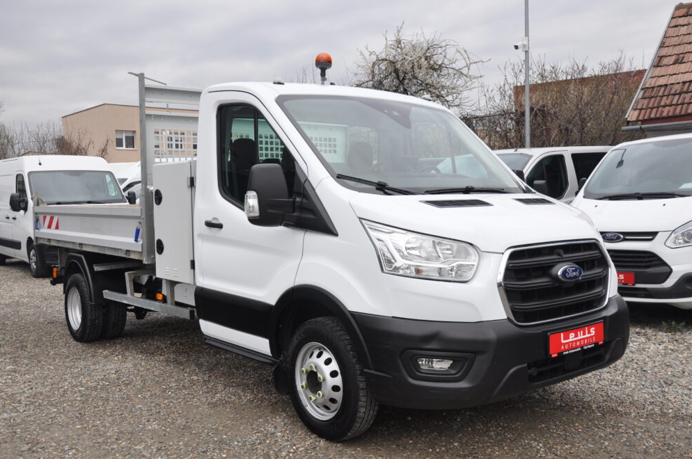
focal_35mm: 34
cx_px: 348
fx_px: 653
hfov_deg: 55.9
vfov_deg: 38.8
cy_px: 227
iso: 400
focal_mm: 22
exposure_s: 1/200
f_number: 7.1
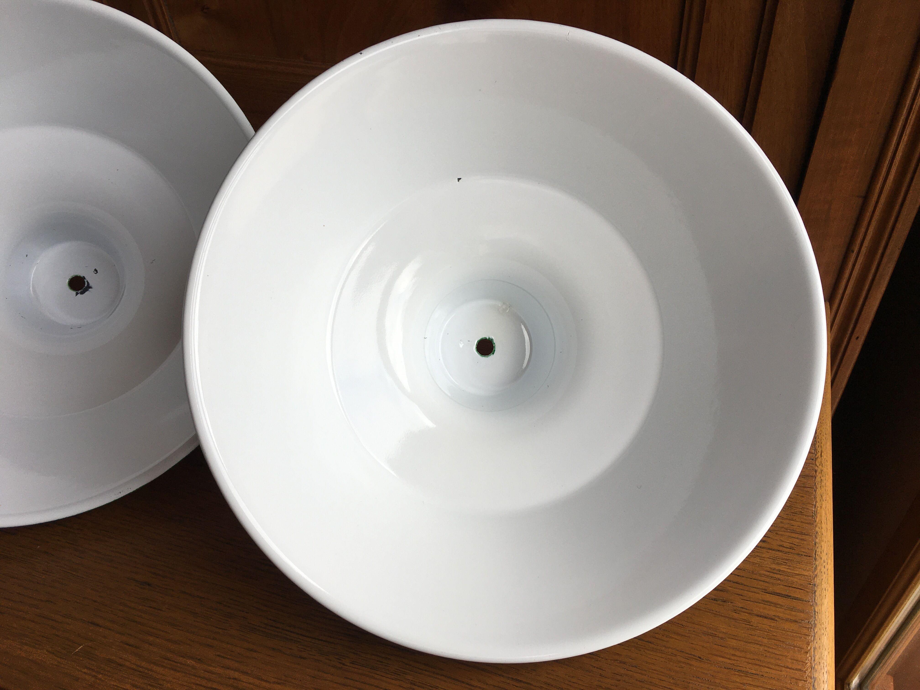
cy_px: 345
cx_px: 460
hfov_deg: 61.7
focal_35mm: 29
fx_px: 771
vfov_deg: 48.2
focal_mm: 4.15
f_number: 2.2
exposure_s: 1/229
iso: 25
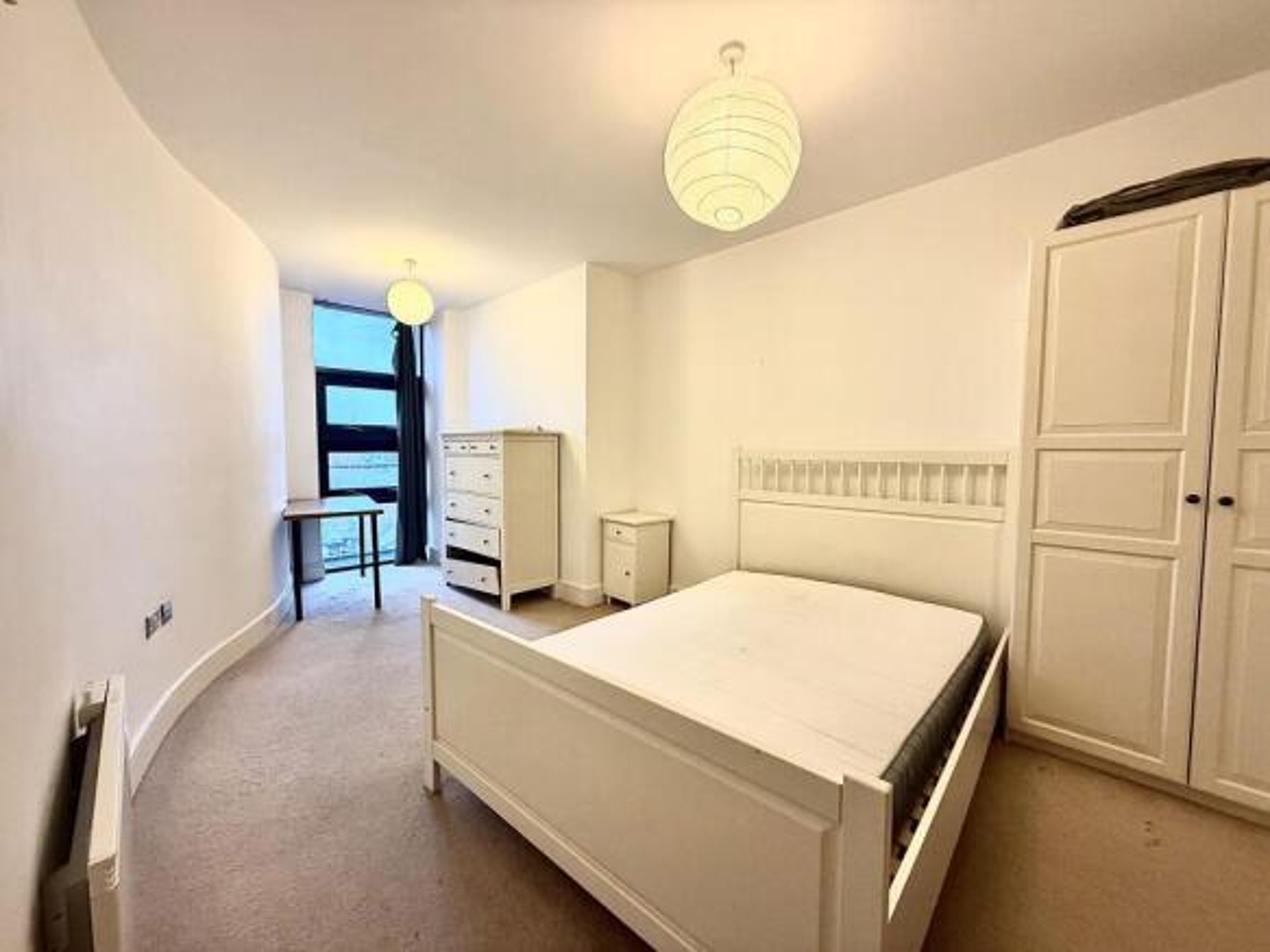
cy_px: 476
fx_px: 514
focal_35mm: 14
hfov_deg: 102.1
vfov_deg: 85.7
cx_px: 635
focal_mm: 2.22
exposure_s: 1/100
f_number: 2.2
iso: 320
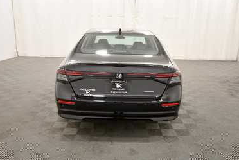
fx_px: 193
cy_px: 79
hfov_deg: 63.6
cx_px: 122
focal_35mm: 29
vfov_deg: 45.1
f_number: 5.3
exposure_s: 1/125
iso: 1250
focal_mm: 18
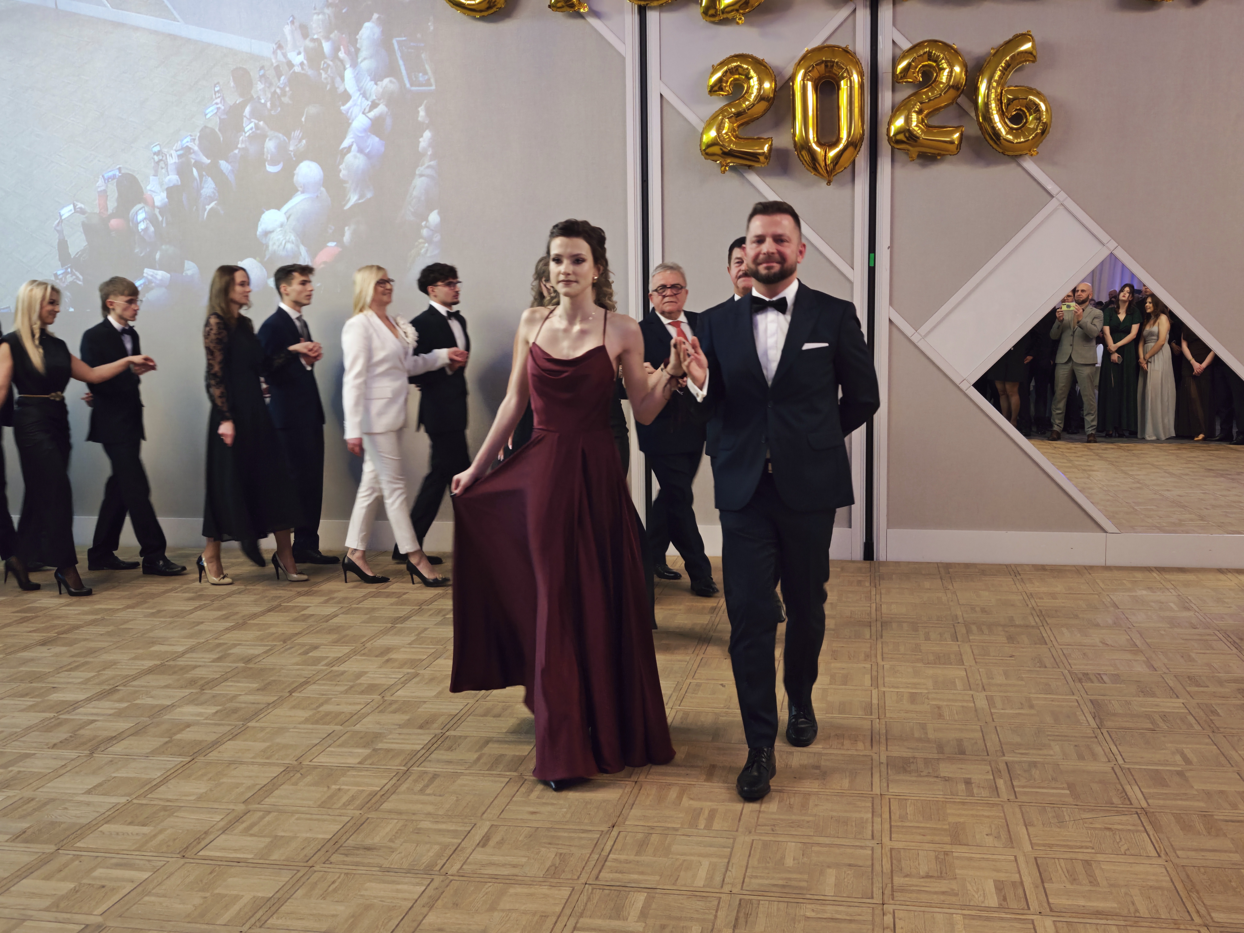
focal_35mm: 35
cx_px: 622
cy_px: 466
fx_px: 1258
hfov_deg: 52.6
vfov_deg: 40.7
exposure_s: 1/33.3
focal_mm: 6.55
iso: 640
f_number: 1.62
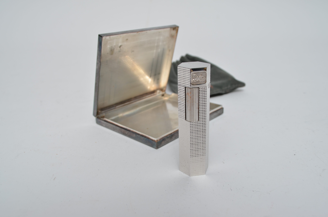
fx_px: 300
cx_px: 164
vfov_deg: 39.8
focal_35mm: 33
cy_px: 108
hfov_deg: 57.3
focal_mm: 22
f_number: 8
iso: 250
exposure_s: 1/125
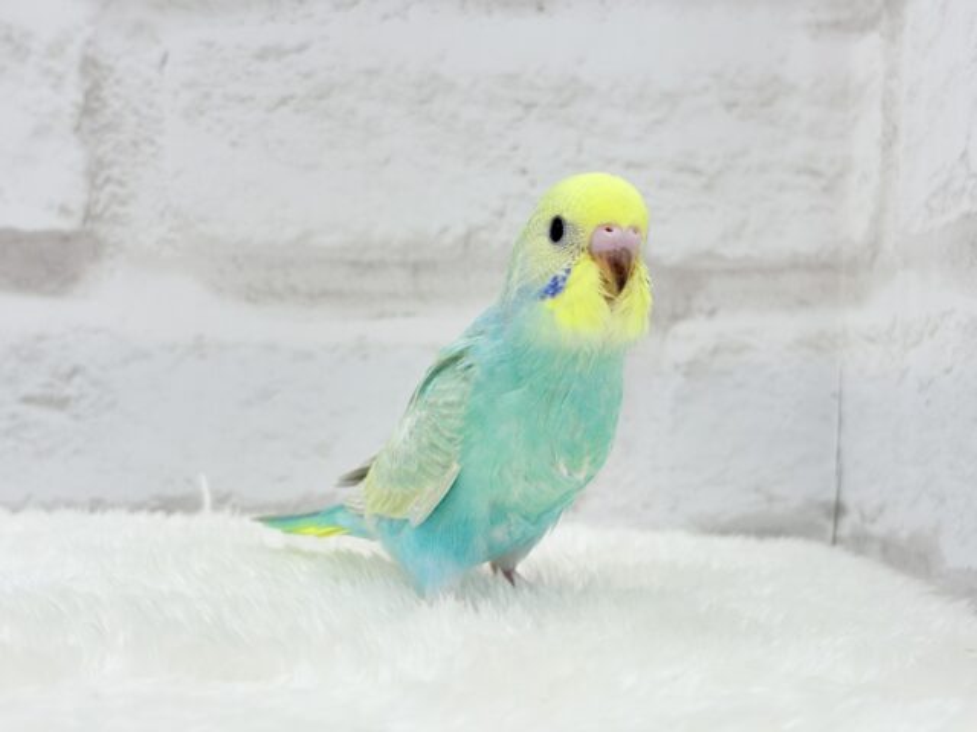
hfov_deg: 36.8
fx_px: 1468
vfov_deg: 28.0
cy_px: 366
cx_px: 488
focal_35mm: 52
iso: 64
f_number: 1.6
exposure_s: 1/100
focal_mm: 5.96
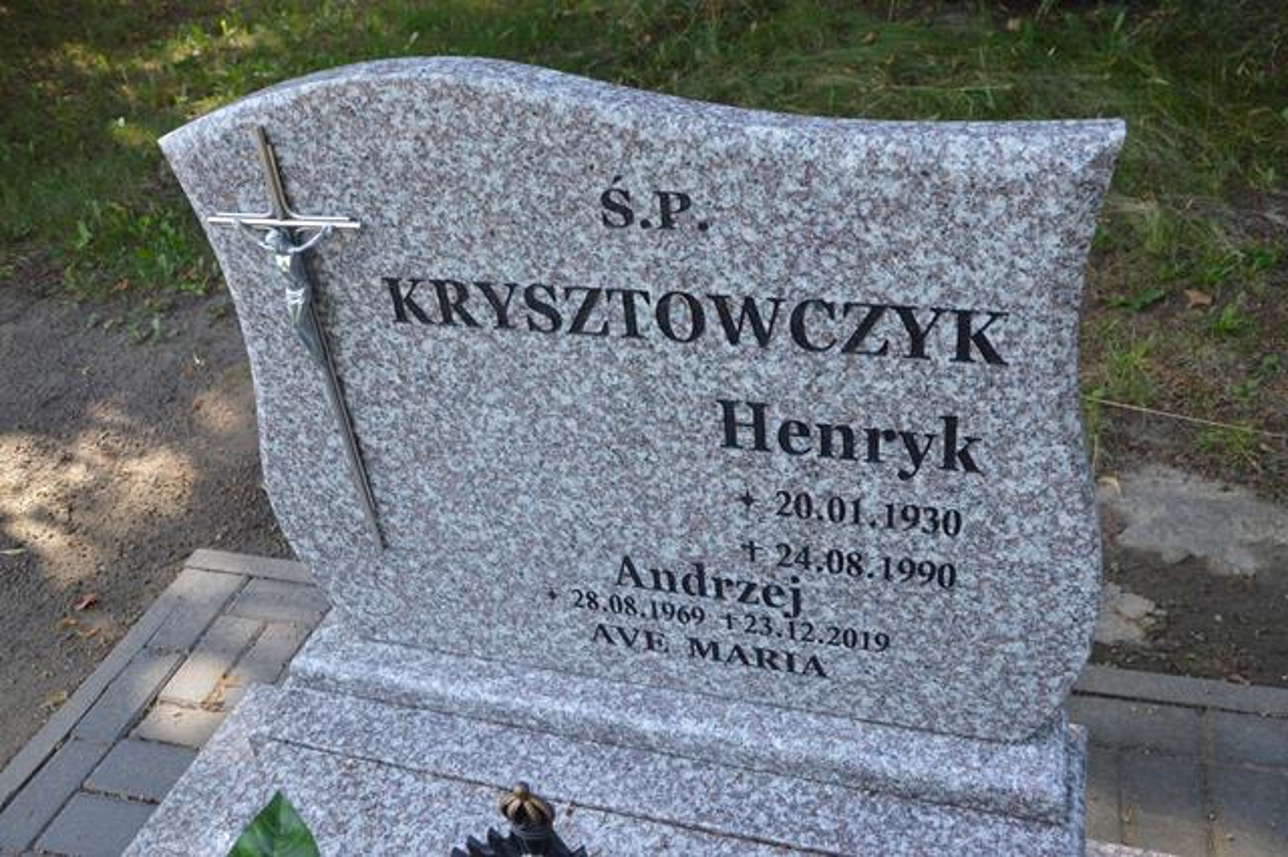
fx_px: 1180
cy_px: 428
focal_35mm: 33
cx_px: 644
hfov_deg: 57.2
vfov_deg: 39.9
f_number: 5.6
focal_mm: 22
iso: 220
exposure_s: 1/125
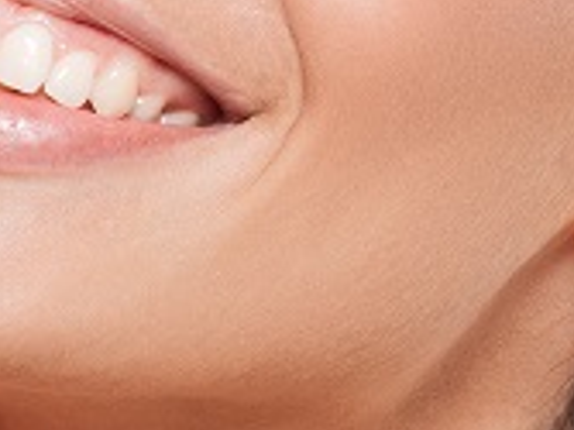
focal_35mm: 1211
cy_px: 107
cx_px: 684
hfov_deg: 1.6
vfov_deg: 1.2
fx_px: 20066
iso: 100
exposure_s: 1/160
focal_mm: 175
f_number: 8
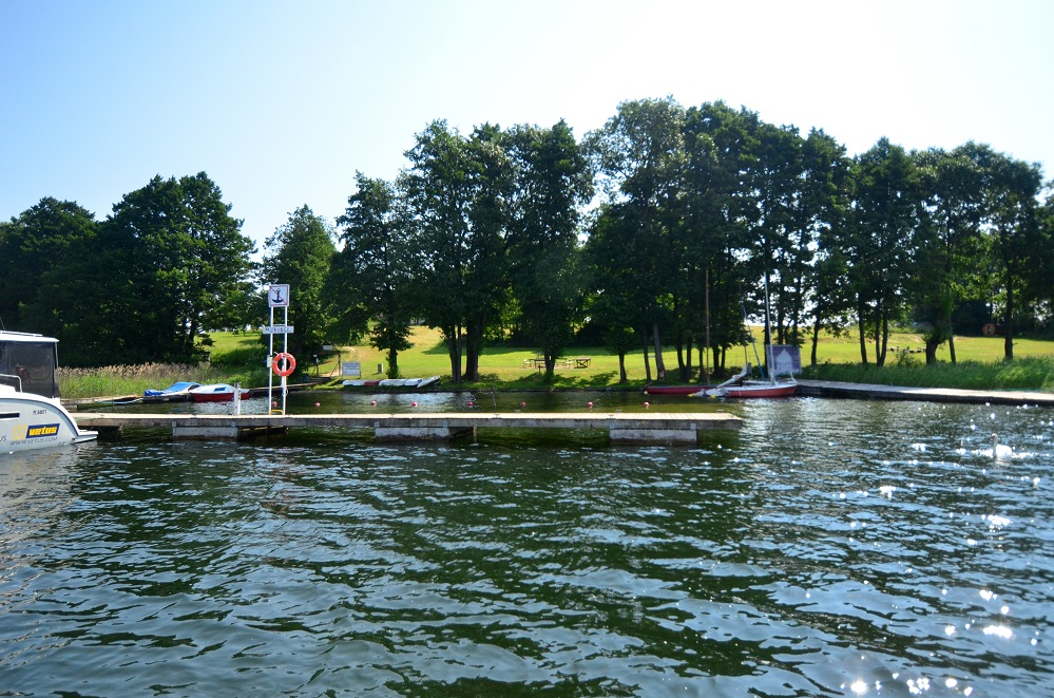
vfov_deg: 63.0
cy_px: 349
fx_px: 570
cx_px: 527
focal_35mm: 20
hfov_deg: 85.6
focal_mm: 13
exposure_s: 1/8000
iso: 1100
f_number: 4
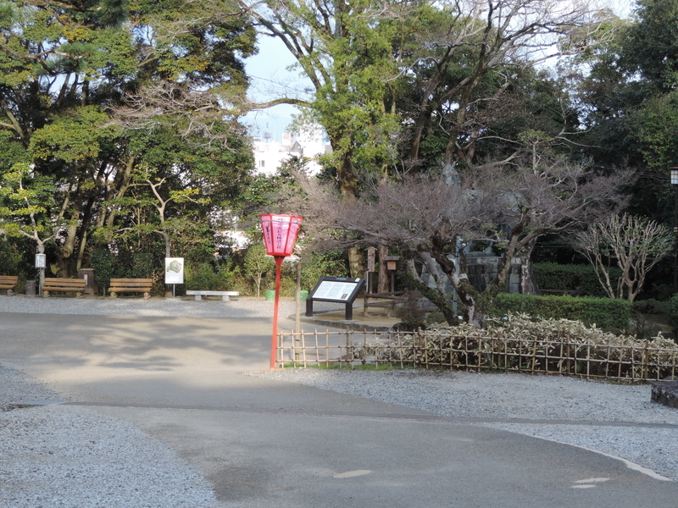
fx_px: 1665
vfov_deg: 17.4
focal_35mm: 85
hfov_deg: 23.0
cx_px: 339
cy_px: 254
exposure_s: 1/100
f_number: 4
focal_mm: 15.1
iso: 80
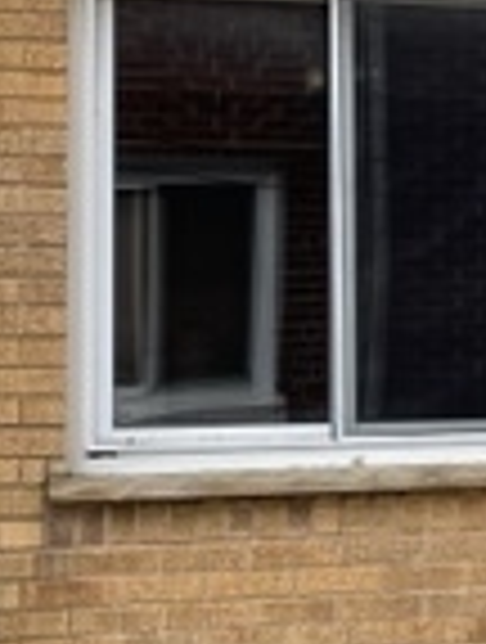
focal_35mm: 116
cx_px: 702
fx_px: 2162
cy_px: 234
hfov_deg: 12.3
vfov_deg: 16.9
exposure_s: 1/599
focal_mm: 5.1
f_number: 1.6
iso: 32
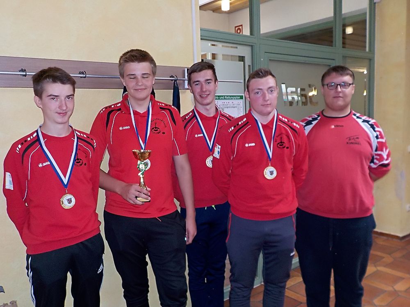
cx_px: 205
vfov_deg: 46.8
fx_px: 355
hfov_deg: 60.0
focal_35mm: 30
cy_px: 154
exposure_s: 1/30
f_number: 3.3
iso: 200
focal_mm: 4.1
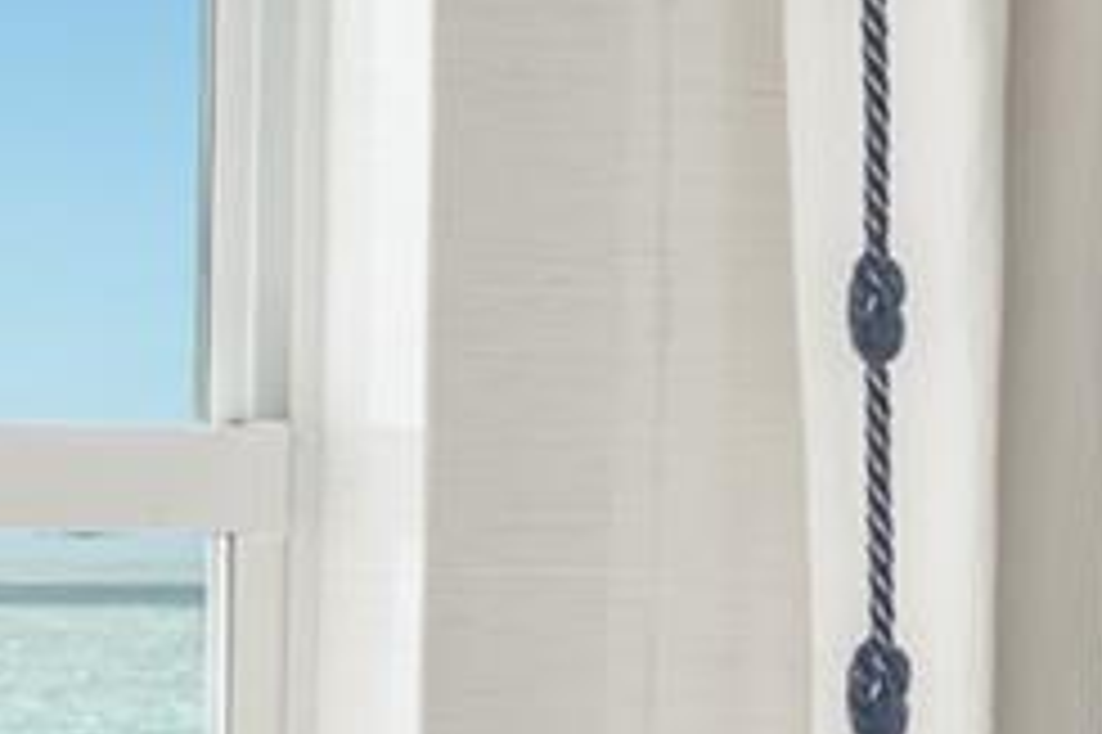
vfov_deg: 6.2
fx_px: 6791
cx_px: -76
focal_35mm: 222
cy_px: 585
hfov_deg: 9.2
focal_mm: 34
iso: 50
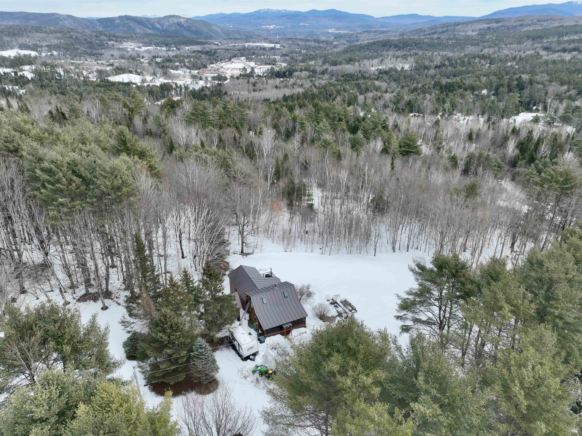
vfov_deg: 56.8
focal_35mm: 24
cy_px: 218
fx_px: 403
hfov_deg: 71.6
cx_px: 291
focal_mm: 12.29
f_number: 2.8
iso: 200
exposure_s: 1/1250
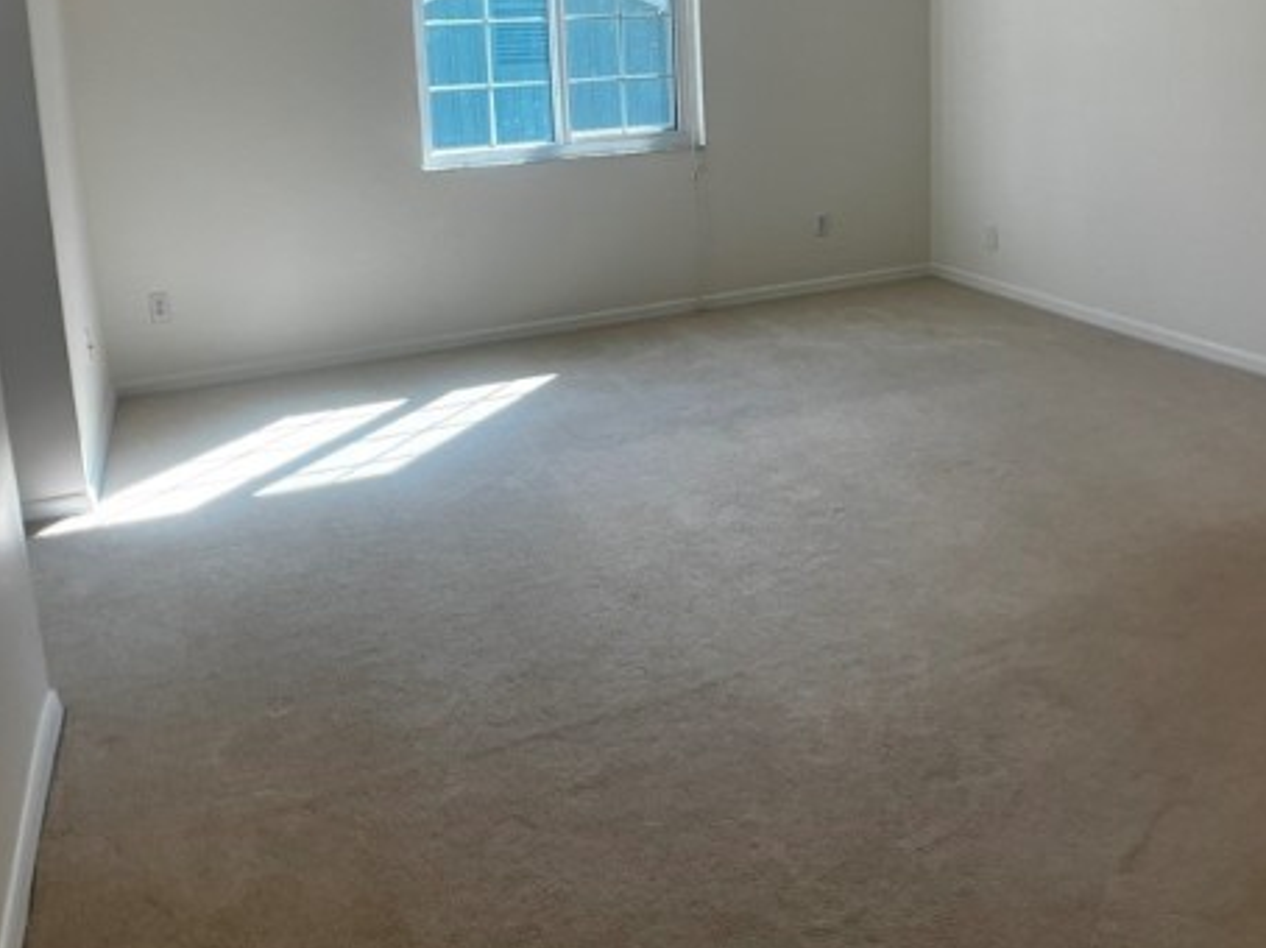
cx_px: 711
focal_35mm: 44
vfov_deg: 32.1
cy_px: 212
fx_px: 1608
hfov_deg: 42.9
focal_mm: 5.1
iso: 50
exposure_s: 1/195
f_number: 1.6
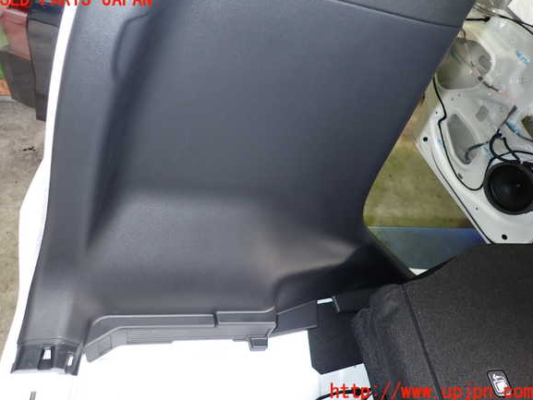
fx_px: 400
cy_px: 196
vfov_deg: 53.1
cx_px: 261
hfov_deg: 67.3
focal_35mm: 26
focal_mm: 4.5
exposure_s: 1/30
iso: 200
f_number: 2
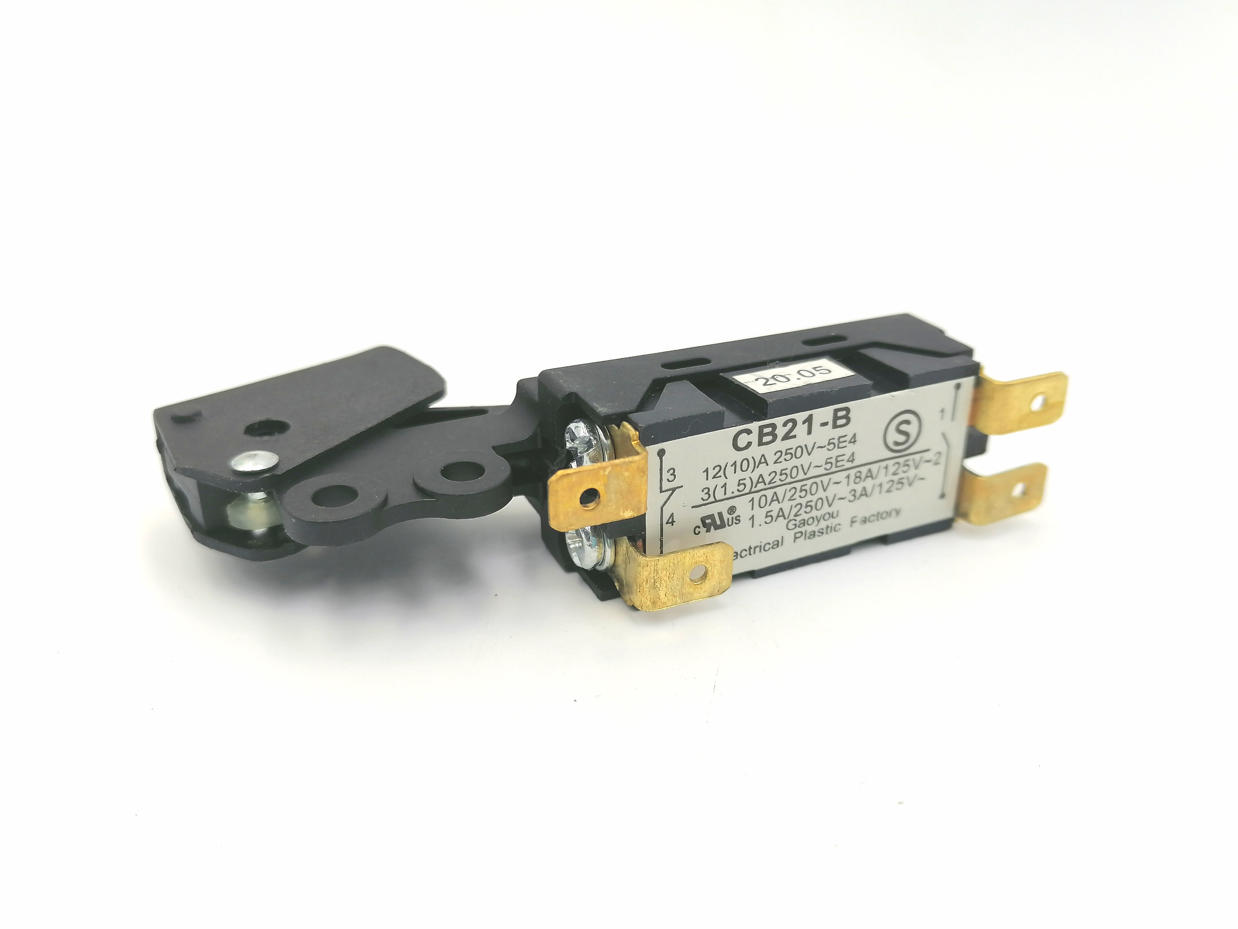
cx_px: 619
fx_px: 1037
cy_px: 464
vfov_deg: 48.2
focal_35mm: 29
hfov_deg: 61.7
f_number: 1.8
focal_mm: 5.3
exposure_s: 1/190
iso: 50
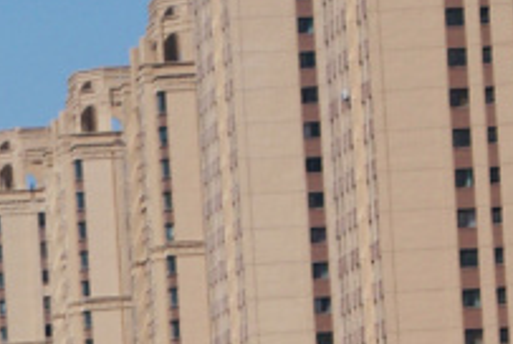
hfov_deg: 3.3
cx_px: -184
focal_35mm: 622
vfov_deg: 2.2
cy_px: 960
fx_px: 8876
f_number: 5.6
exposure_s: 1/1250
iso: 100
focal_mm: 70
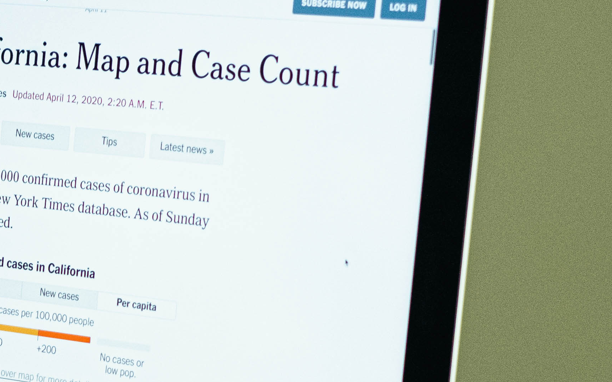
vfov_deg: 6.7
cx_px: -417
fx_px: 3269
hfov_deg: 10.2
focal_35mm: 196
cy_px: 458
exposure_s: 1/80
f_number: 2.5
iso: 1000
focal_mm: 35
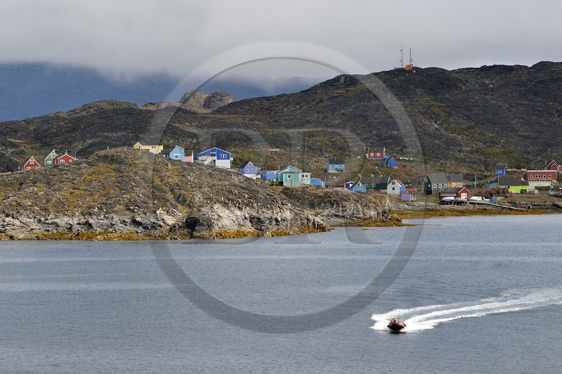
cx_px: 281
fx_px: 2653
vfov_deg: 8.1
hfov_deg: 12.1
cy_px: 187
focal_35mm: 170
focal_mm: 170
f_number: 11
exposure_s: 1/320
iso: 200
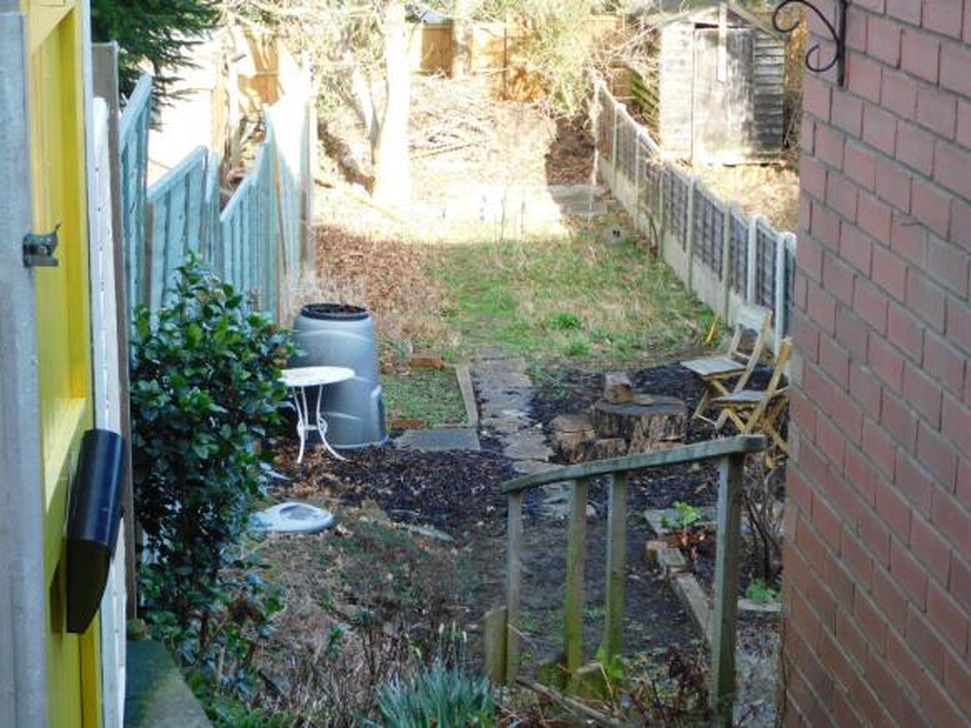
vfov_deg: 18.4
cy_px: 364
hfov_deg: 24.4
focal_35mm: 80
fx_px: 2244
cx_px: 486
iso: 125
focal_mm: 14.2
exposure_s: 1/60
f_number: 4.4
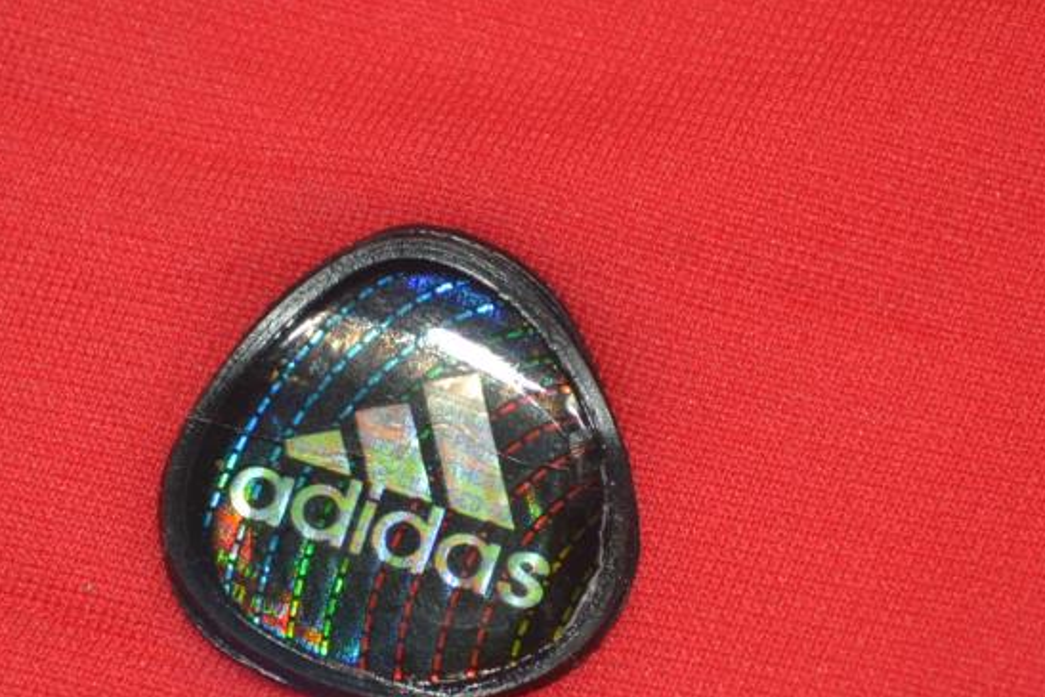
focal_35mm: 154
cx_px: 409
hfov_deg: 13.3
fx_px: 4471
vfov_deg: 8.9
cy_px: 470
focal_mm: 52
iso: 200
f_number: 5.6
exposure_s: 1/200
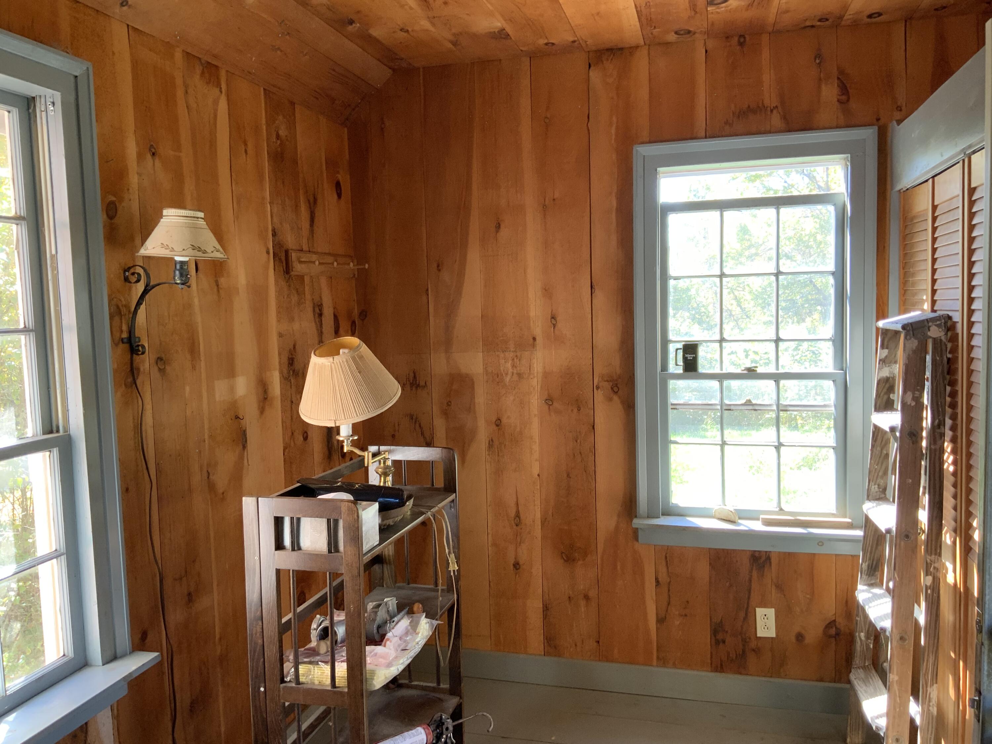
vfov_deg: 48.2
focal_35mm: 29
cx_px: 496
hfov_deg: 61.7
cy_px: 372
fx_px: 831
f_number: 1.8
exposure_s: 1/84
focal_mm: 3
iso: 64
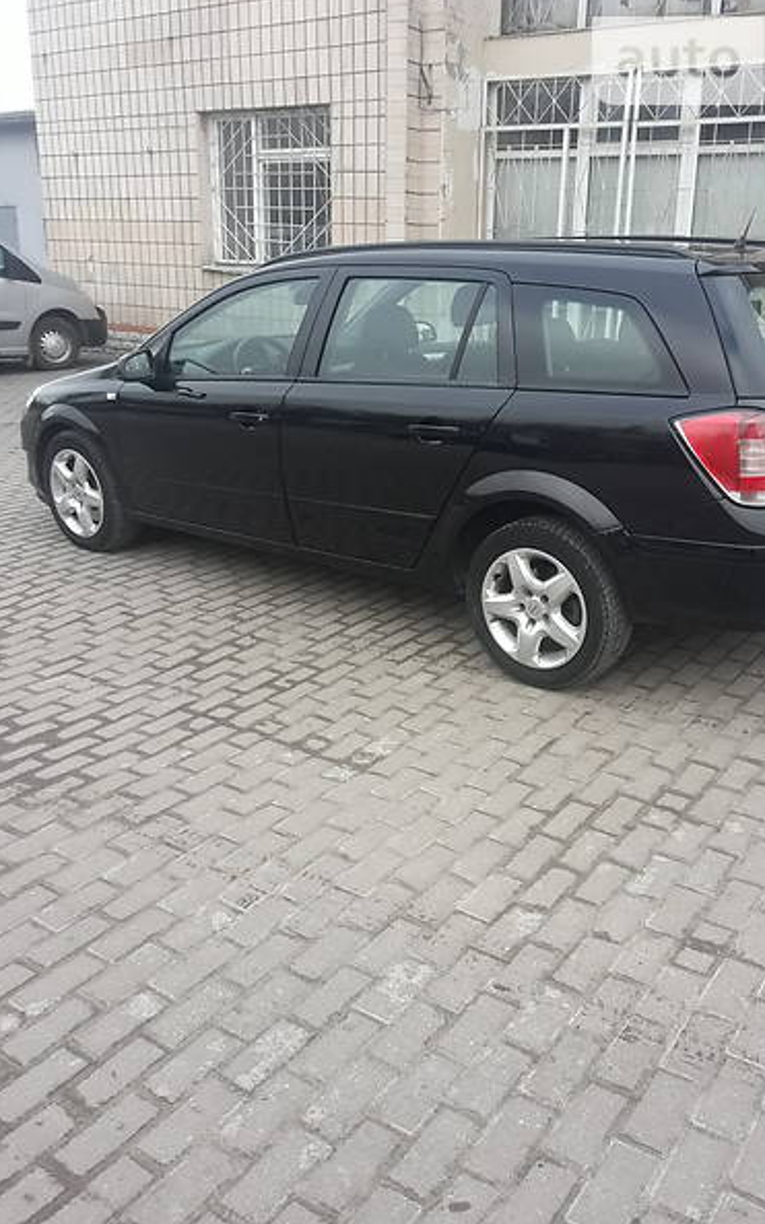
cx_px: 456
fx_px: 1001
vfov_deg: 62.9
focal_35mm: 30
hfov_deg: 41.6
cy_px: 610
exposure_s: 1/347
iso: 40
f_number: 1.9
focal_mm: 3.7
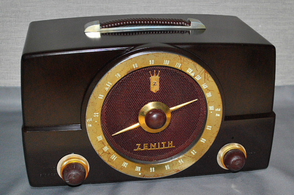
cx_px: 147
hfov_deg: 43.6
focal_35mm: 45
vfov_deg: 29.8
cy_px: 98
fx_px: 367
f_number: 4.8
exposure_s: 1/60
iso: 800
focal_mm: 30
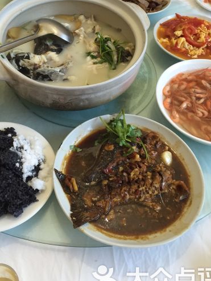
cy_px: 110
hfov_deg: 35.0
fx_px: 333
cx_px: 86
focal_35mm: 41
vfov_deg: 45.5
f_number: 2.2
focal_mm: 4.15
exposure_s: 1/33
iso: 125
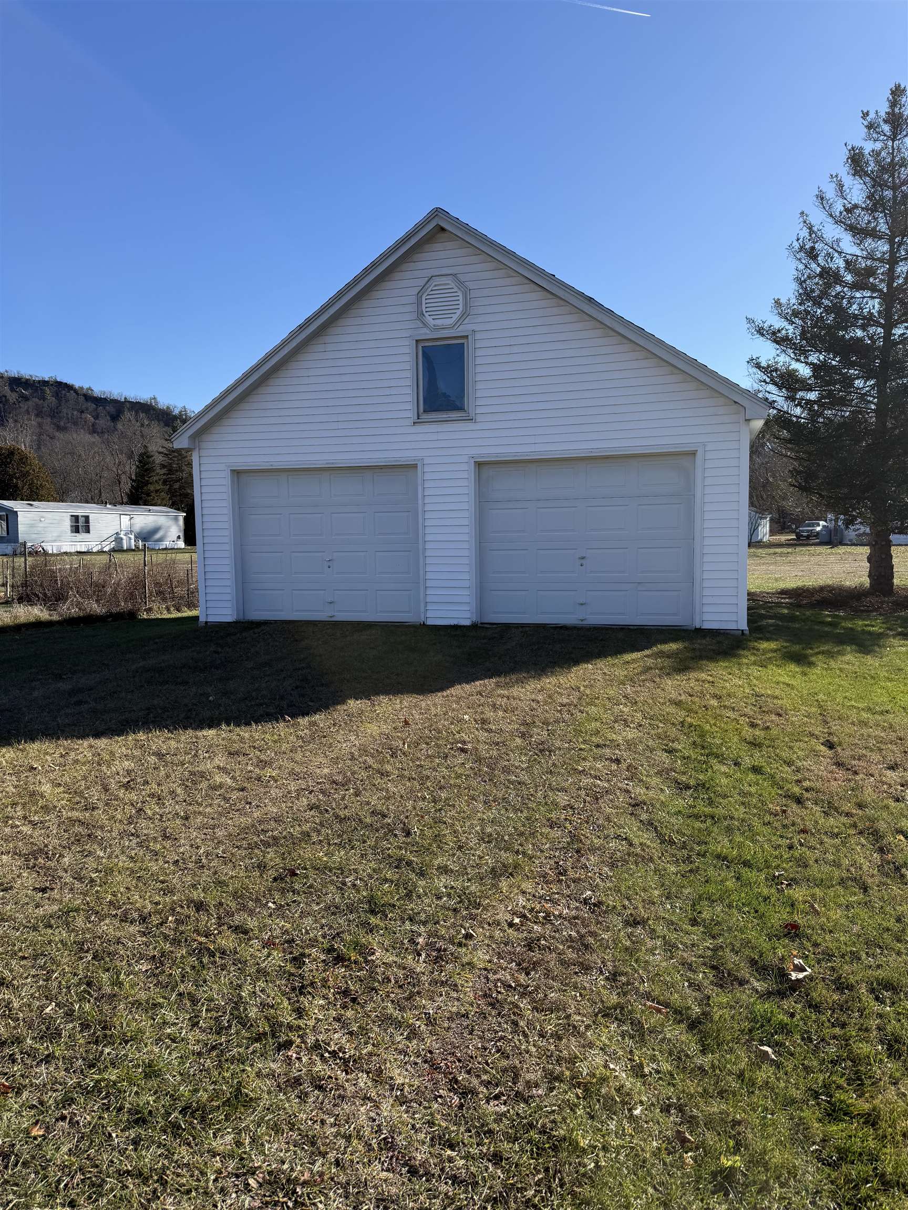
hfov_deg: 56.8
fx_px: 839
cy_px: 605
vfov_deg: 71.6
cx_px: 454
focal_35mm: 24
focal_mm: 6.76
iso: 80
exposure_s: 1/3021
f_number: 1.78
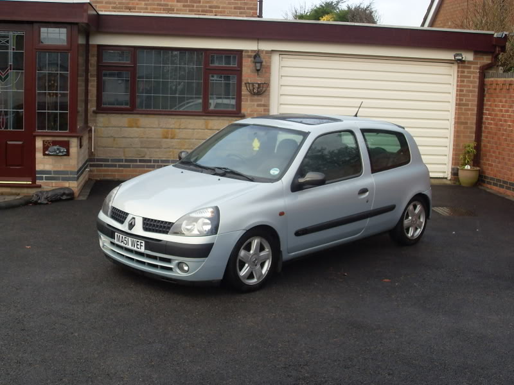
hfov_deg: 36.8
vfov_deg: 28.0
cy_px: 192
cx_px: 257
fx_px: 772
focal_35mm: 52
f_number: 3.4
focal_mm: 8.4
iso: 80
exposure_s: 1/180
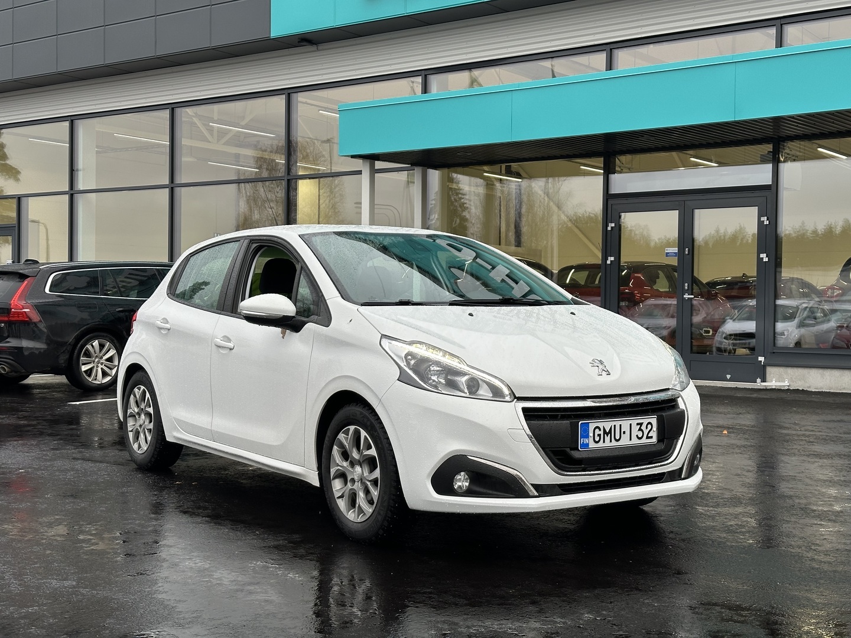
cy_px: 319
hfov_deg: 39.7
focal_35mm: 48
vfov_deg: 30.3
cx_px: 426
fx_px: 1180
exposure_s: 1/160
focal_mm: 6.86
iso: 50
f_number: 1.78
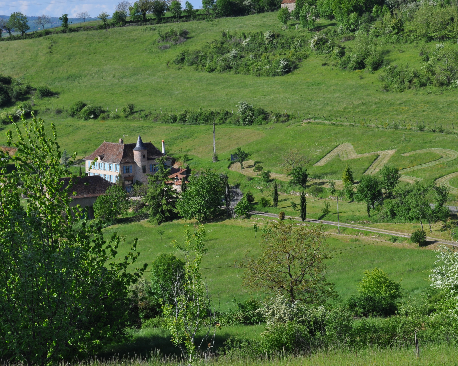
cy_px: 187
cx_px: 303
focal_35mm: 104
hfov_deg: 18.4
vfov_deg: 14.8
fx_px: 1410
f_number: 10
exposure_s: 1/400
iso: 200
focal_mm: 52
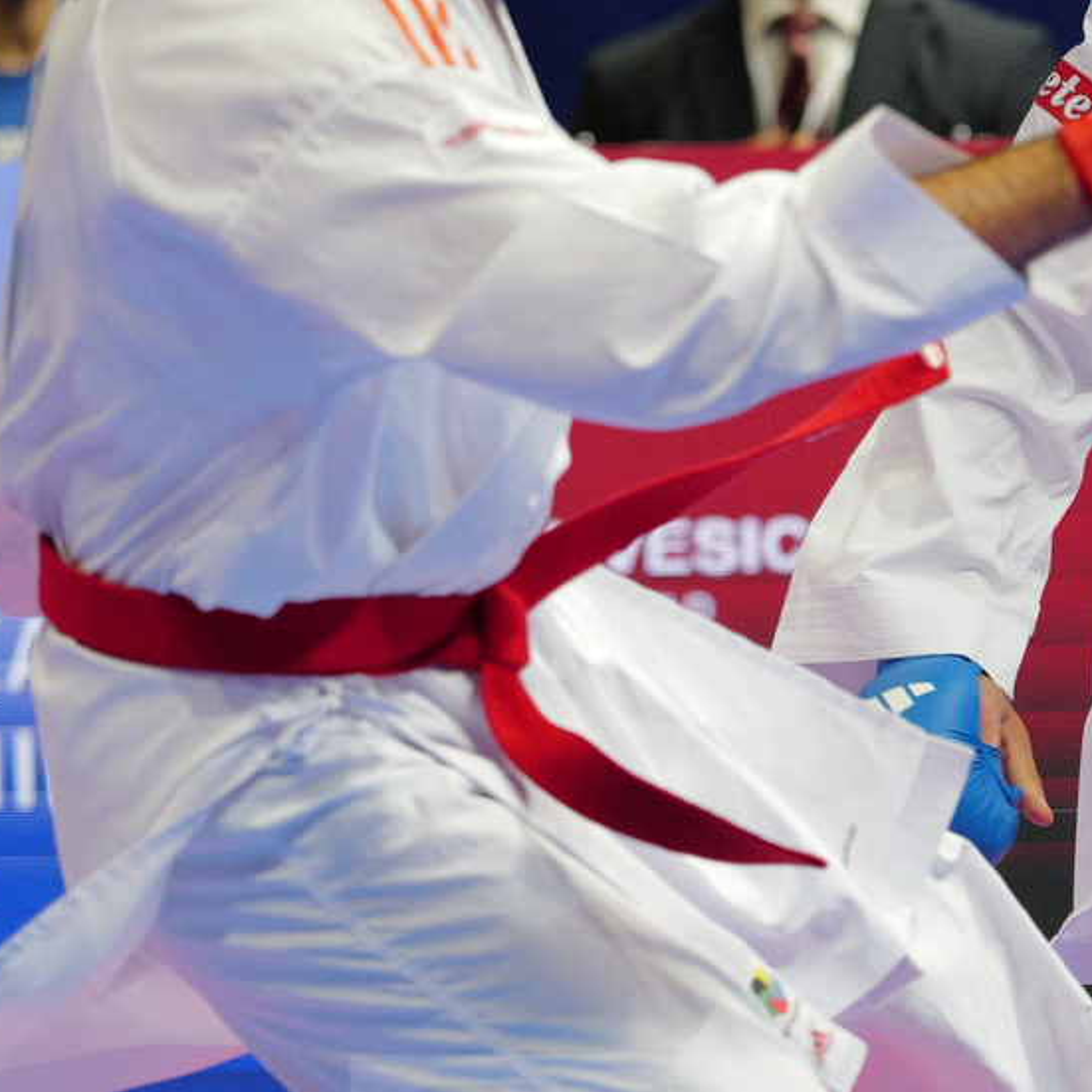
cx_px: 577
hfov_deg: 3.4
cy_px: 420
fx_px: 18131
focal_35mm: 508
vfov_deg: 3.4
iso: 2000
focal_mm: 132
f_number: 2.8
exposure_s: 1/1000
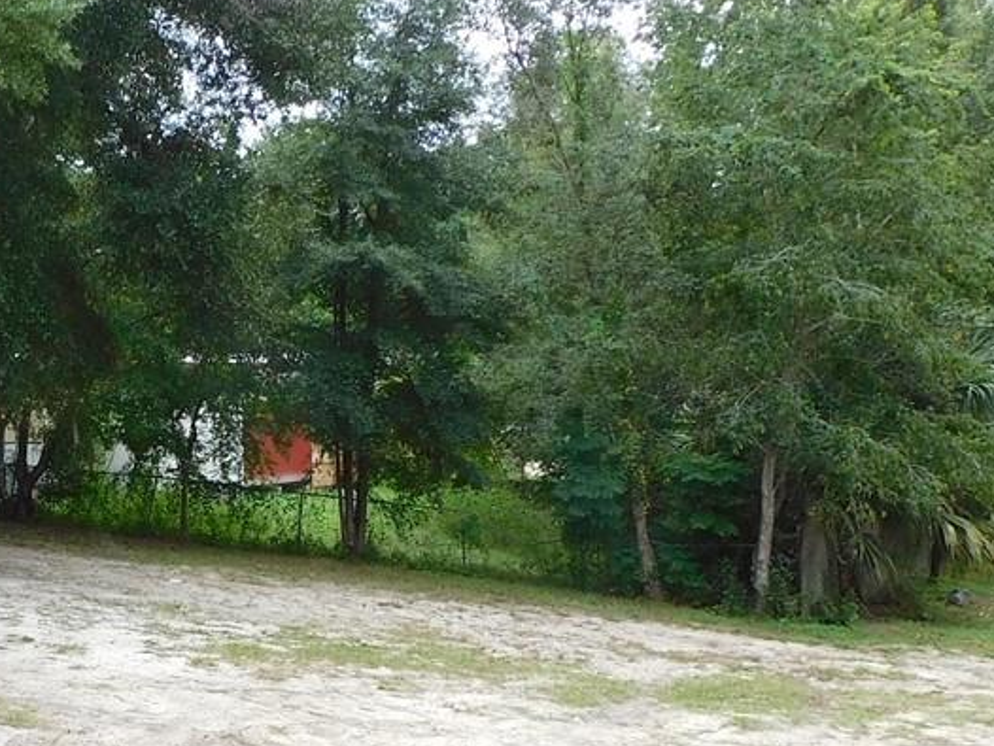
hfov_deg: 24.9
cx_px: -83
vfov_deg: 20.2
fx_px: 2097
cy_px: 438
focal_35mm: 73
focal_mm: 4.3
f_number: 3.3
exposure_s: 1/320
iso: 125
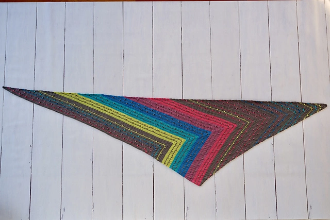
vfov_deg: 36.0
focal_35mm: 37
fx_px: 339
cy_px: 110
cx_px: 165
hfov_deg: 51.9
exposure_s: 1/100
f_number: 4
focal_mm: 24.7
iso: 1600
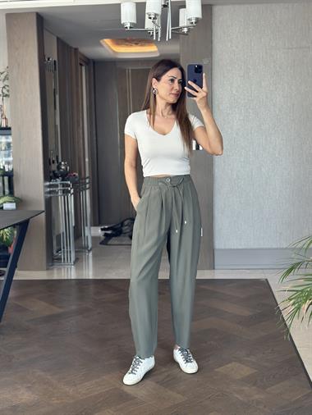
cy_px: 208
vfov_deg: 39.6
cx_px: 156
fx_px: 576
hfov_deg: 30.3
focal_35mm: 48
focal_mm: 6.86
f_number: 1.78
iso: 125
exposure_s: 1/104
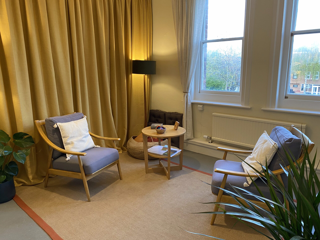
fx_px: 240
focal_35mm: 26
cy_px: 120
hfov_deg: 67.3
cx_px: 160
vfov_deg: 53.1
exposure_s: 1/50
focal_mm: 4.25
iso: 160
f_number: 1.8
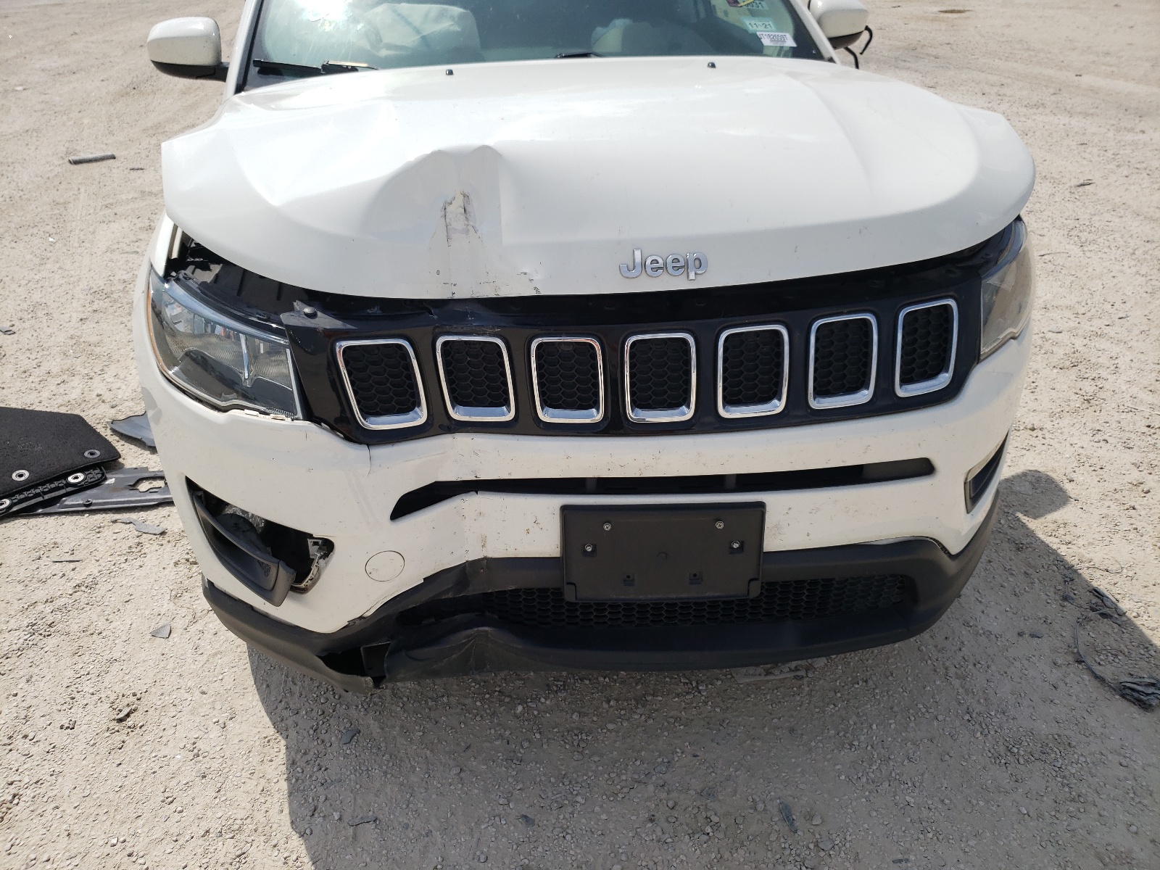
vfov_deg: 53.1
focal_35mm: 26
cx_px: 580
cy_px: 435
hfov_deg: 67.3
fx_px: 871
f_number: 1.5
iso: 50
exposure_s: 1/5000
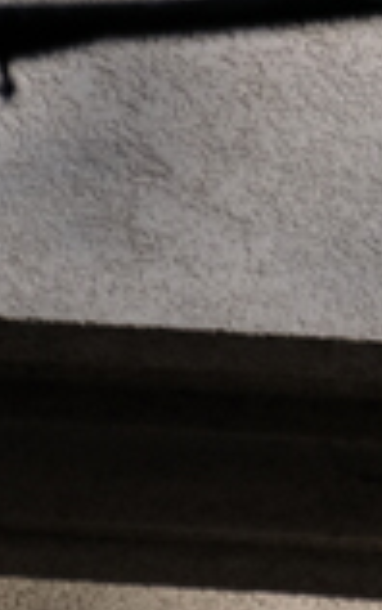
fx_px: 11539
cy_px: -508
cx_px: 1567
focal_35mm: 694
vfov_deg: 3.0
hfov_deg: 1.9
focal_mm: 70
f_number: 2.8
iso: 320
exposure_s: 1/2400
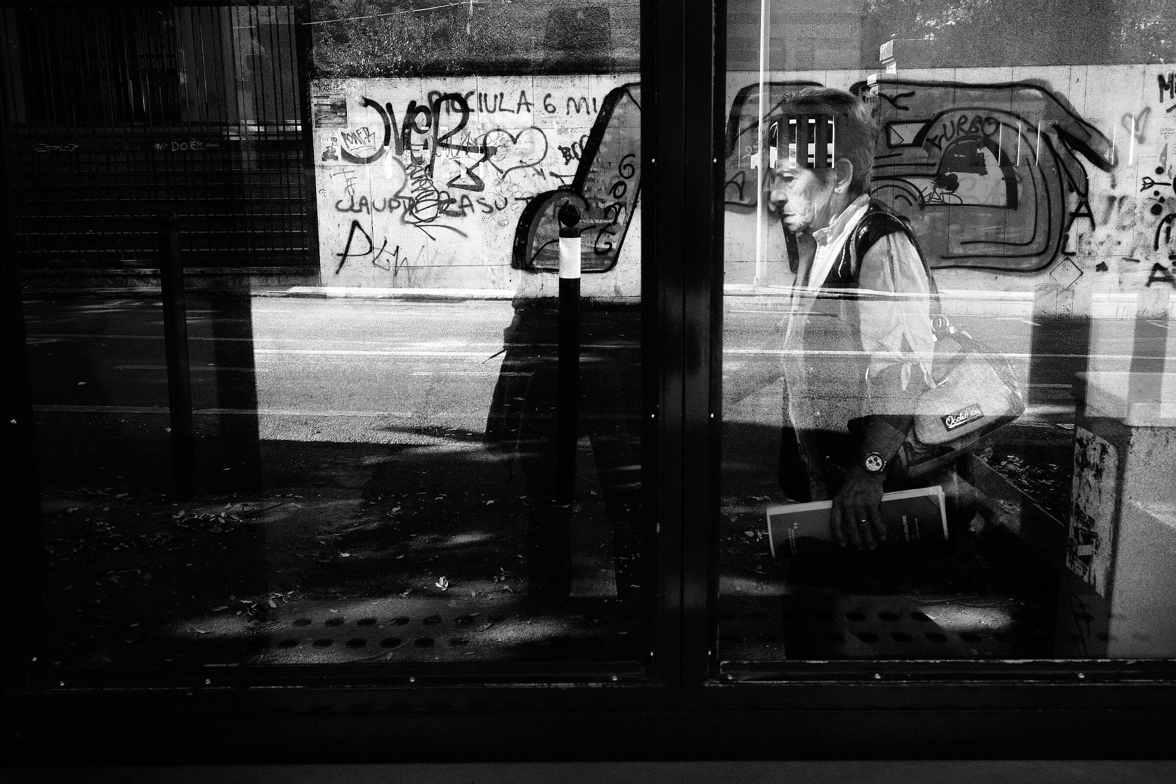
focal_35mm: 32
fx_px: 1045
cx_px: 588
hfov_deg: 58.7
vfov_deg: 41.1
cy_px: 392
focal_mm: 21.4
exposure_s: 1/1000
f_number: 9
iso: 3200
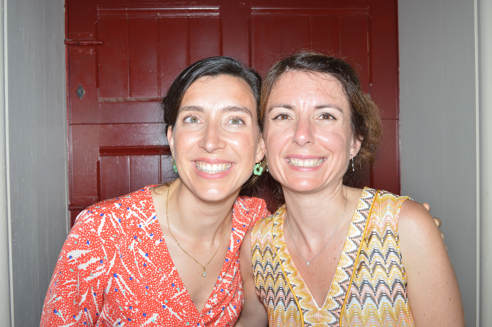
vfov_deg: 34.1
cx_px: 246
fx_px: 533
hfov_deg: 49.6
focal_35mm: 39
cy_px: 164
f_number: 5.6
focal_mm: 26
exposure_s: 1/100
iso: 400
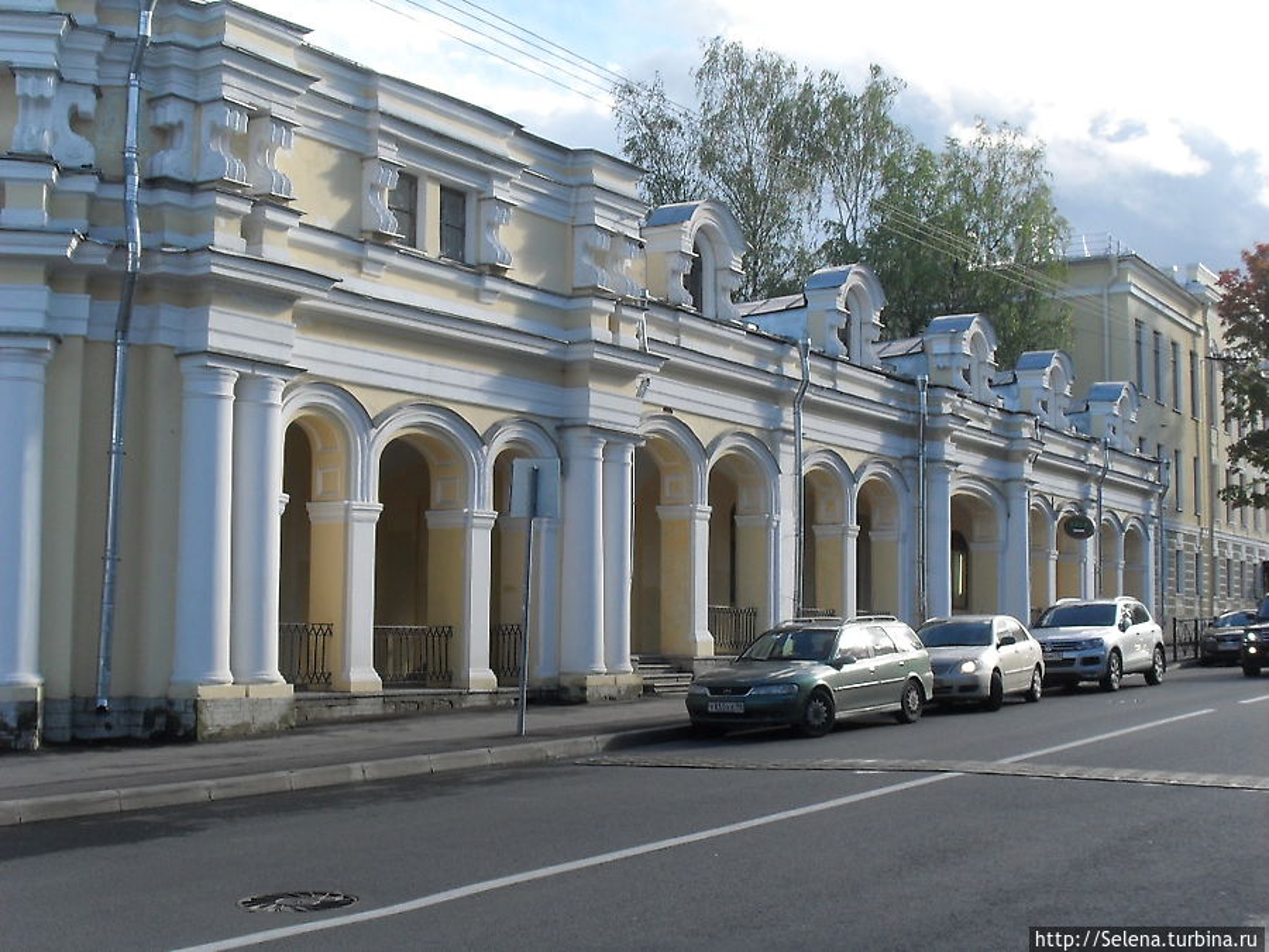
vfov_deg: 29.7
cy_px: 476
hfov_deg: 38.9
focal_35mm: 49
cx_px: 634
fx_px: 1796
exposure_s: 1/60
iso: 80
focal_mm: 8.1
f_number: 9.1
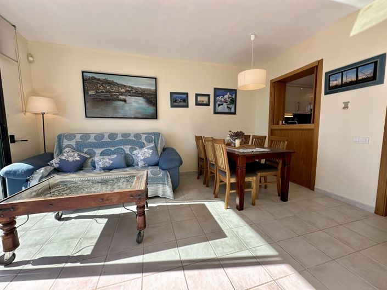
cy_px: 145
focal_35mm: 14
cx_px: 194
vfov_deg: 85.6
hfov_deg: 102.1
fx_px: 156
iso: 40
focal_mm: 2.22
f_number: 2.2
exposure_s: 1/298
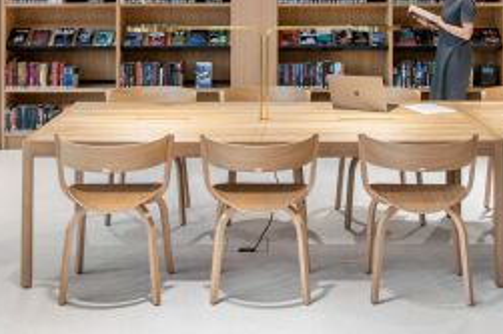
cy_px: -62
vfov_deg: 20.8
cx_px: 289
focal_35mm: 61
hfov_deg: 32.8
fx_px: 852
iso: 100
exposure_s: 1/4
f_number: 9
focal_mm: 34
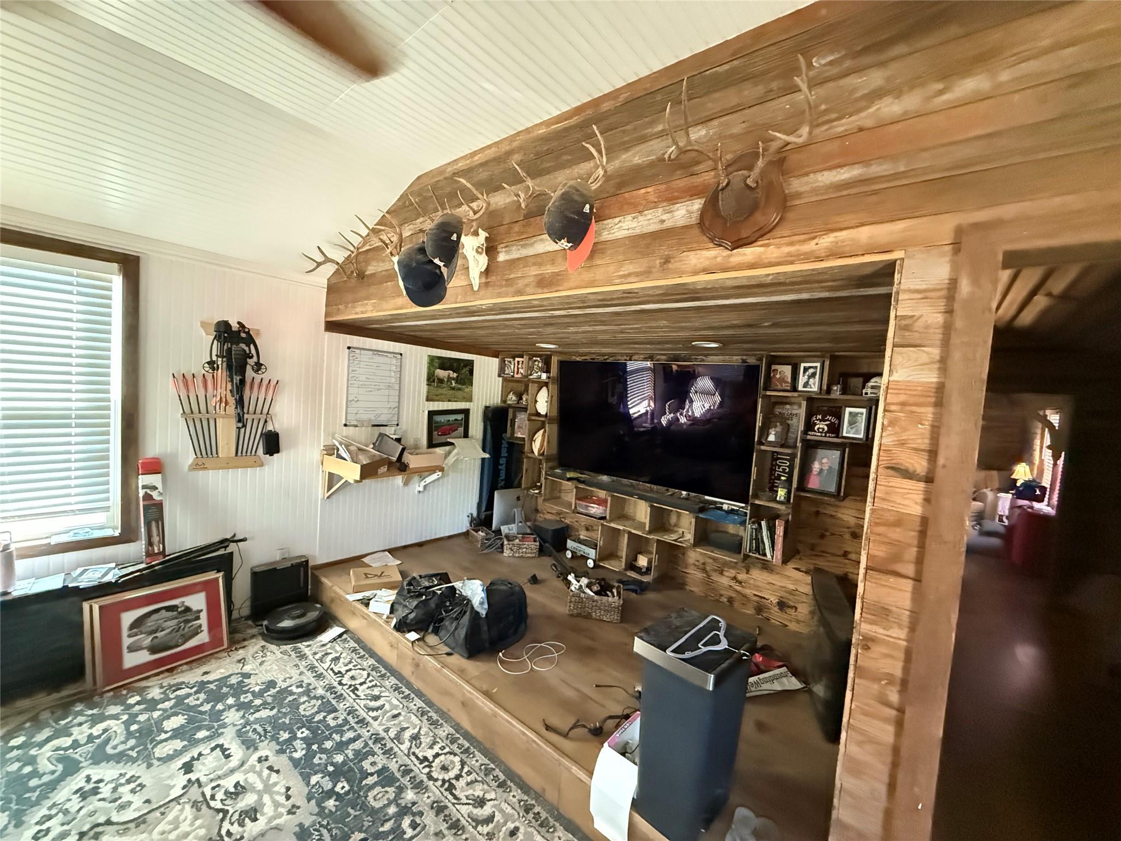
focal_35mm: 14
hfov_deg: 102.1
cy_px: 420
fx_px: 453
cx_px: 560
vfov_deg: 85.7
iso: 1250
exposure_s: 1/60
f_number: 2.2
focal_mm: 2.22
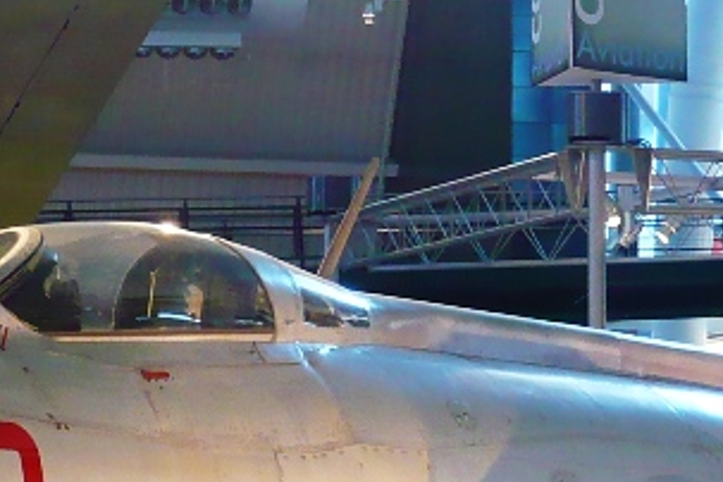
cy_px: 496
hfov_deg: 11.7
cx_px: 432
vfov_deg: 7.8
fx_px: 3534
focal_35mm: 176
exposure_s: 1/15
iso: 200
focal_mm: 8.3
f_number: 3.4
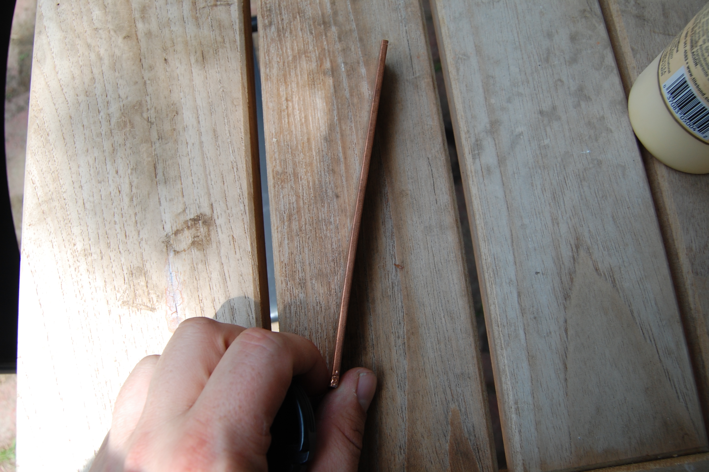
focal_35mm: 27
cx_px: 354
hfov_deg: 67.4
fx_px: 531
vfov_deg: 47.8
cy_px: 236
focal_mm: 18
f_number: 8
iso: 200
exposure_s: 1/60
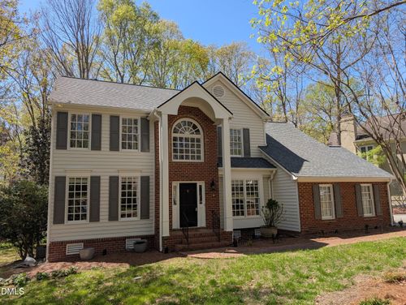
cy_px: 152
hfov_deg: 71.5
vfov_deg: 56.9
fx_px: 282
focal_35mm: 24
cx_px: 203
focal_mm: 6.9
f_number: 1.68
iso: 22
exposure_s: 1/690
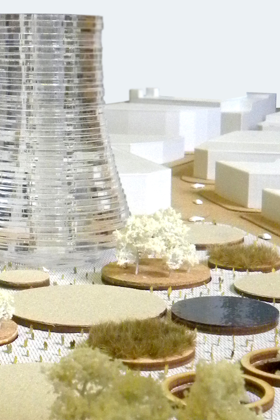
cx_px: 64
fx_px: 1003
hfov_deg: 15.8
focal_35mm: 86
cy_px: 267
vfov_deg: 23.6
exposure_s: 1/52.2
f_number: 2.8
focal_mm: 4.6
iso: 400
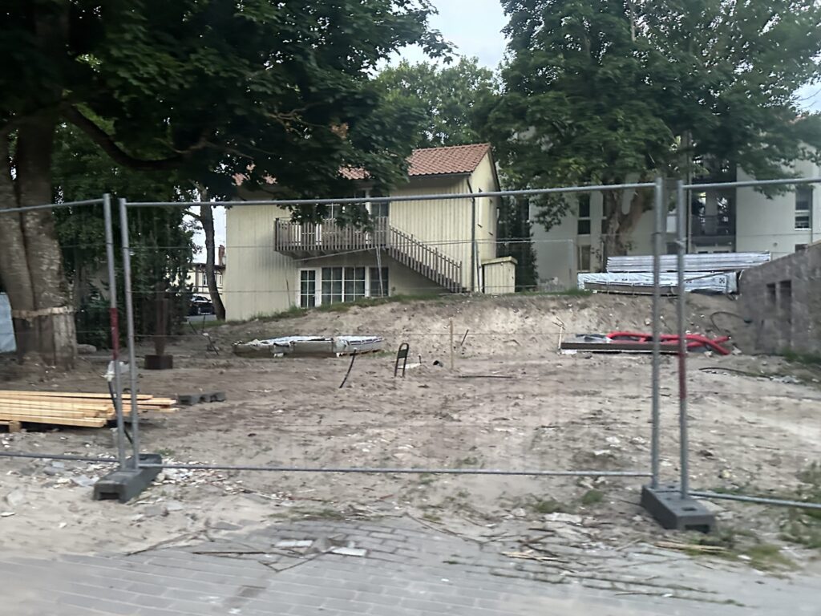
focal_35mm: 24
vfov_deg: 56.8
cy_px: 308
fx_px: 569
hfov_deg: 71.6
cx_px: 410
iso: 1000
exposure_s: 1/43
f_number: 1.78
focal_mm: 6.86
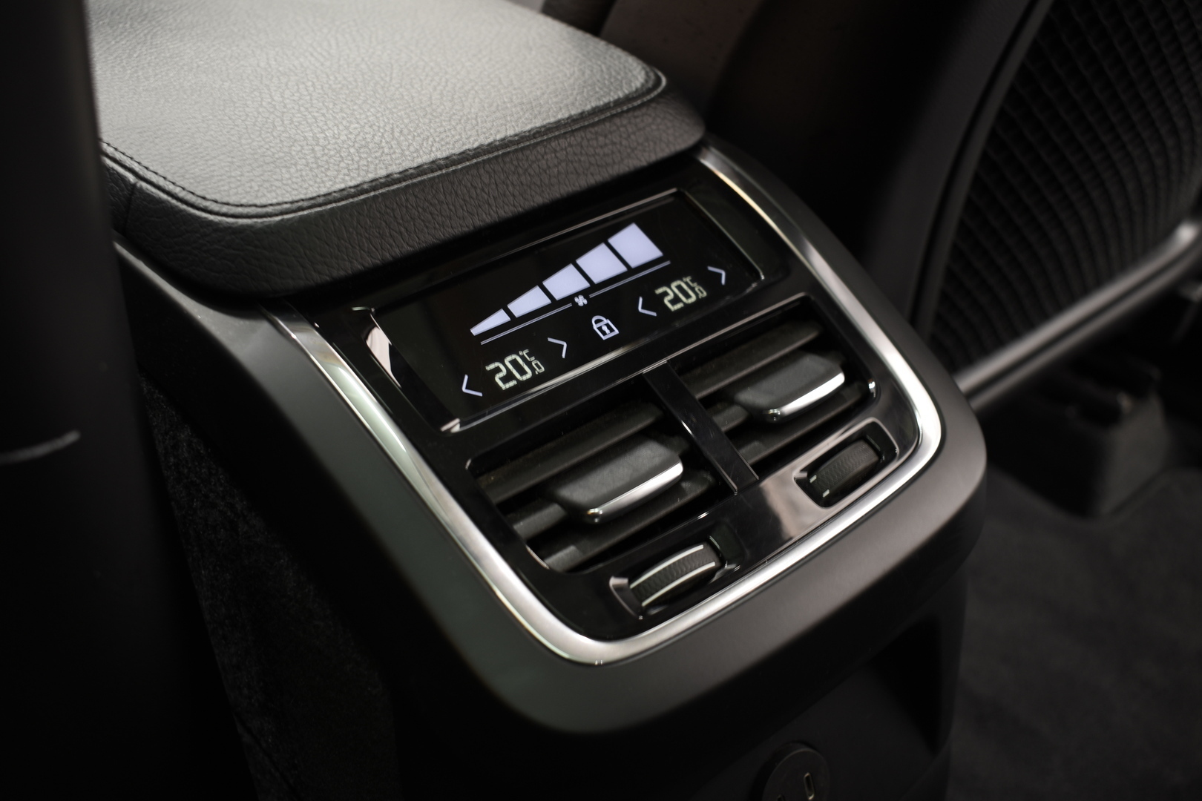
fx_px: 1202
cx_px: 601
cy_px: 400
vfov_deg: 36.9
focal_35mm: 36
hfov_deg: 53.1
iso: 200
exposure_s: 1/3
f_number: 4
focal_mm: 24
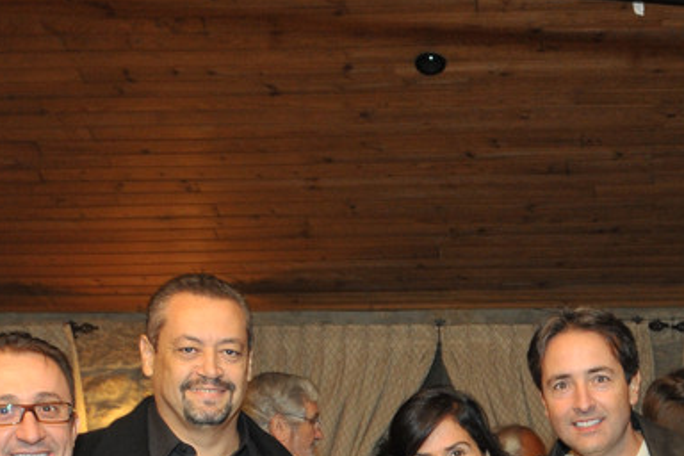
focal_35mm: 97
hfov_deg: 20.9
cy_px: 707
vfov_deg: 13.2
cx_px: 490
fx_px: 1843
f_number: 5.6
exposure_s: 1/30
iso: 1600
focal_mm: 31
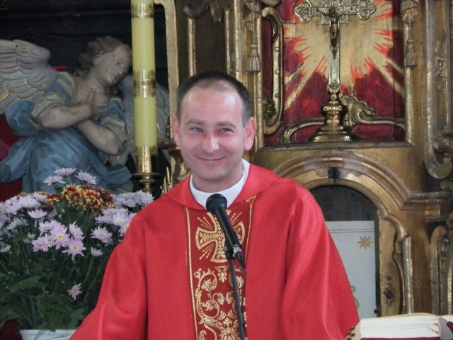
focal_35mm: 279
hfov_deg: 7.1
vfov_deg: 5.3
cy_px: 170
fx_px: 3651
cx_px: 226
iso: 320
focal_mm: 49.7
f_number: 4.5
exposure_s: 1/60
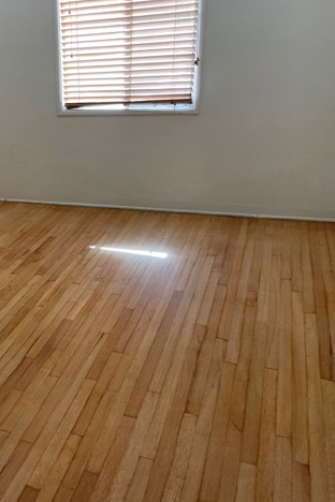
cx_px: 11
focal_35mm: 37
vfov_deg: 51.9
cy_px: 246
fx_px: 516
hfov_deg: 33.3
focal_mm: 4.2
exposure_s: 1/113
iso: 125
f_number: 1.6
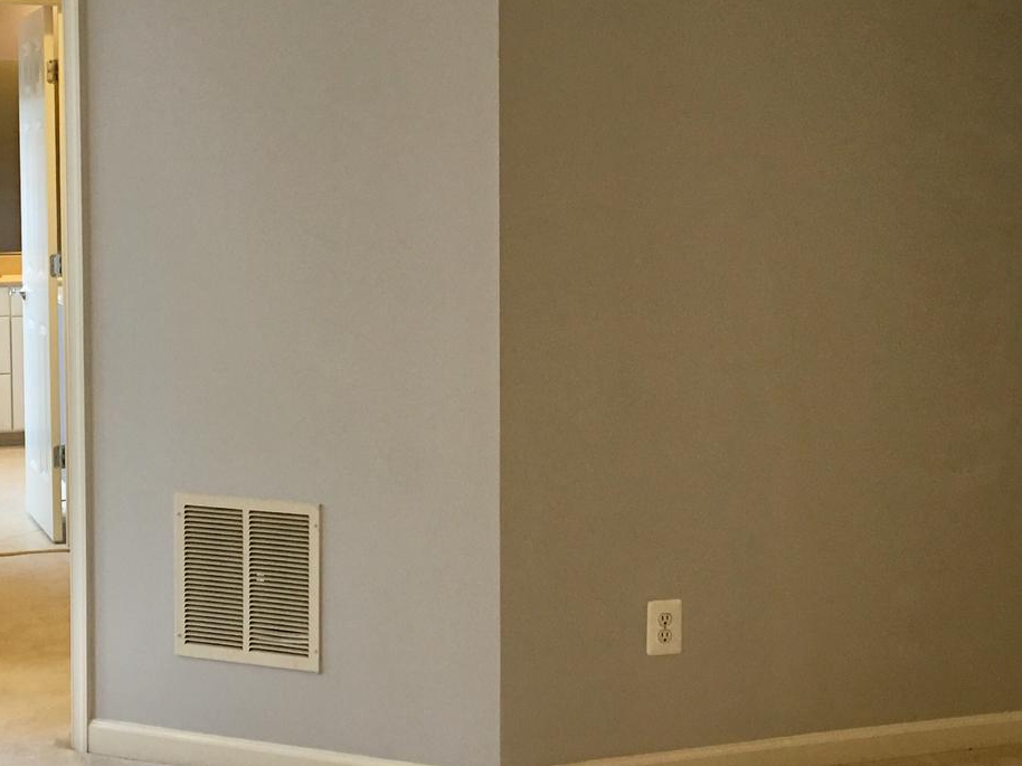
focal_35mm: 65
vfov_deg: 22.5
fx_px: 1919
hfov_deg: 29.8
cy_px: 297
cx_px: 477
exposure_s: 1/15
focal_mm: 4.15
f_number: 2.2
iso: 50
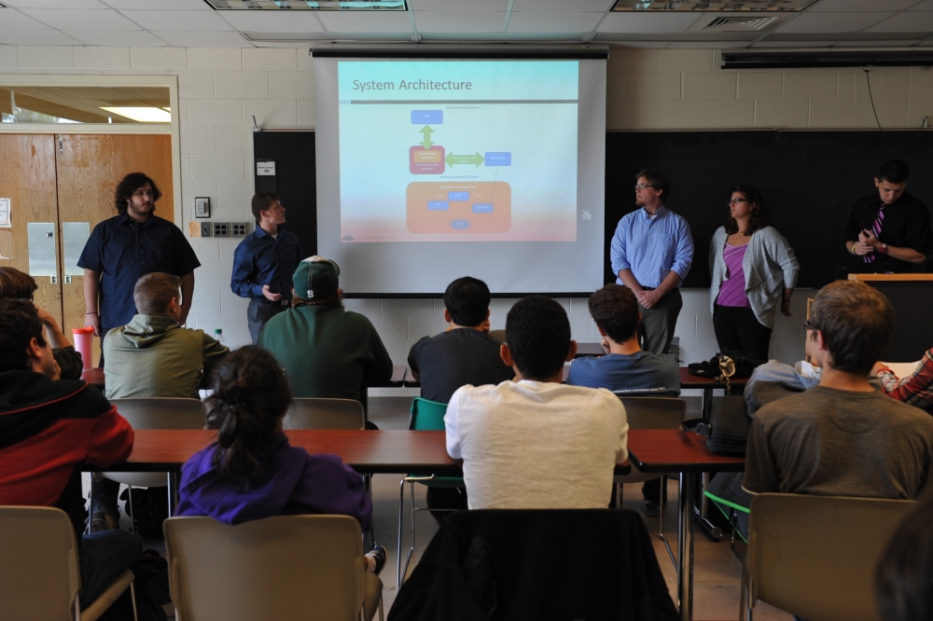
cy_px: 310
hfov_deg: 53.1
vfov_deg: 36.8
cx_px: 466
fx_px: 933
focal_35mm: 36
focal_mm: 36
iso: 1000
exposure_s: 1/125
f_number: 5.6
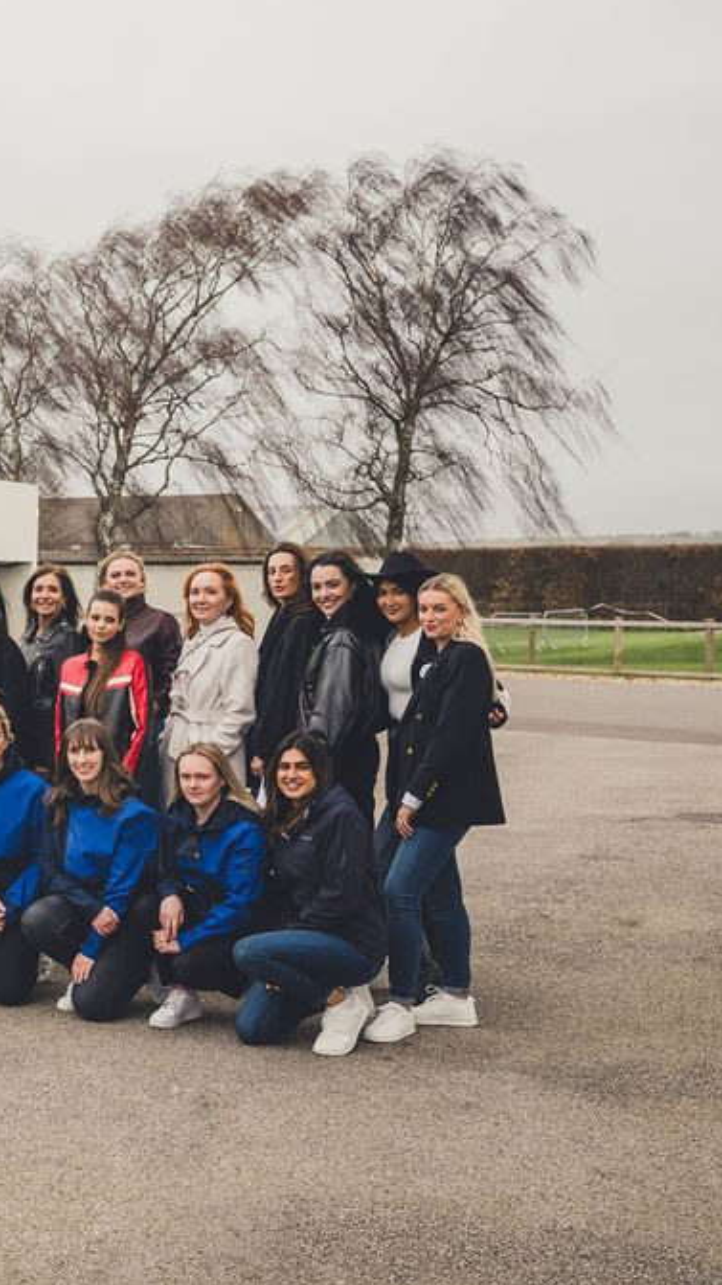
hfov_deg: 19.5
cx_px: -255
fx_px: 1908
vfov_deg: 37.2
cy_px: 644
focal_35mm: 56
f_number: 4.5
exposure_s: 1/250
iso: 500
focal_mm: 35
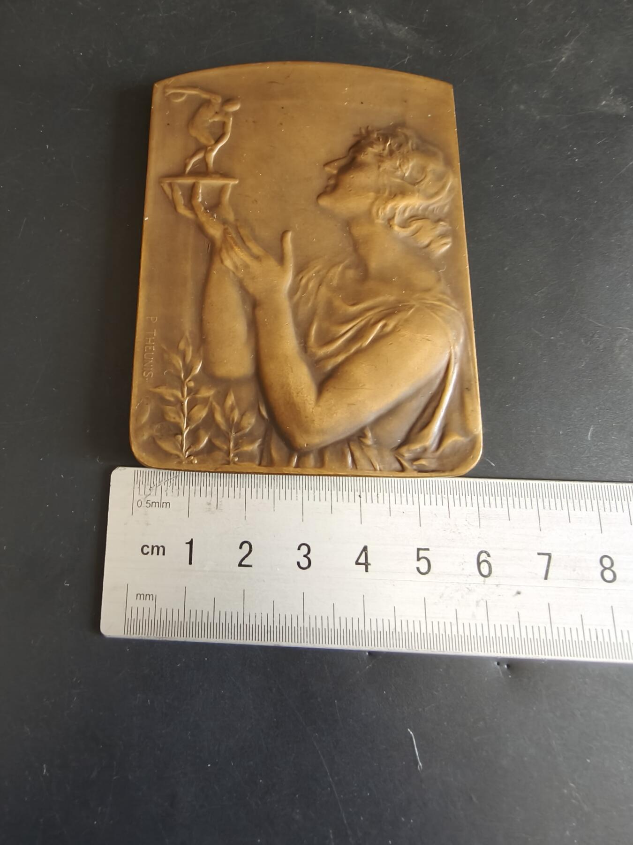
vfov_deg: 73.9
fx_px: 561
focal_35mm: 23
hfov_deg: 58.9
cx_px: 316
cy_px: 422
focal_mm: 2.32
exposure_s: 1/50
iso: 320
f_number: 2
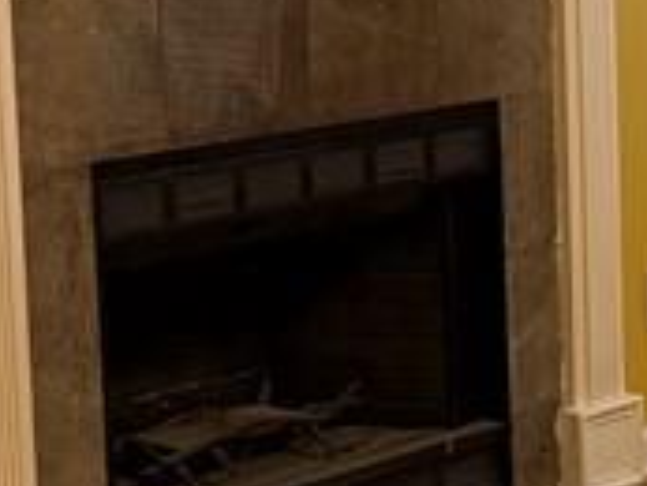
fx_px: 2656
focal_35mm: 142
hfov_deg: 13.0
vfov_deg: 10.4
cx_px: 1006
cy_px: 34
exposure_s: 1/60
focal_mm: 6.76
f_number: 1.78
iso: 320
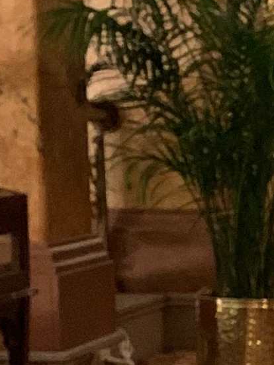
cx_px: 762
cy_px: 467
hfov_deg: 7.1
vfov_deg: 10.2
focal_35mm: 190
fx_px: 2005
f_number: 1.8
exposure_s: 1/20
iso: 640
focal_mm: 4.25
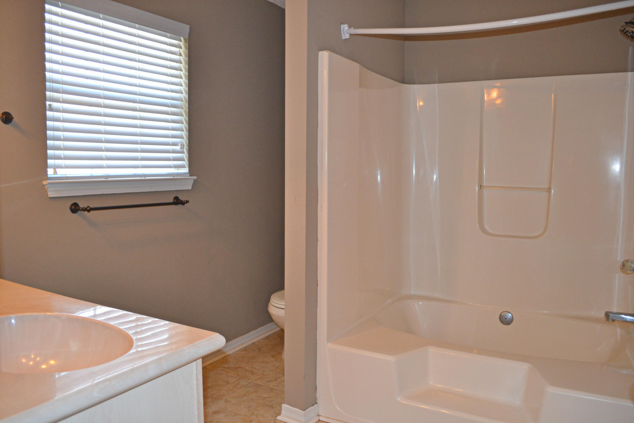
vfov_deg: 47.9
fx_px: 476
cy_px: 212
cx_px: 317
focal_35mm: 27
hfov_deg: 67.4
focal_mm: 18
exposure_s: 1/60
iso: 400
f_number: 3.5
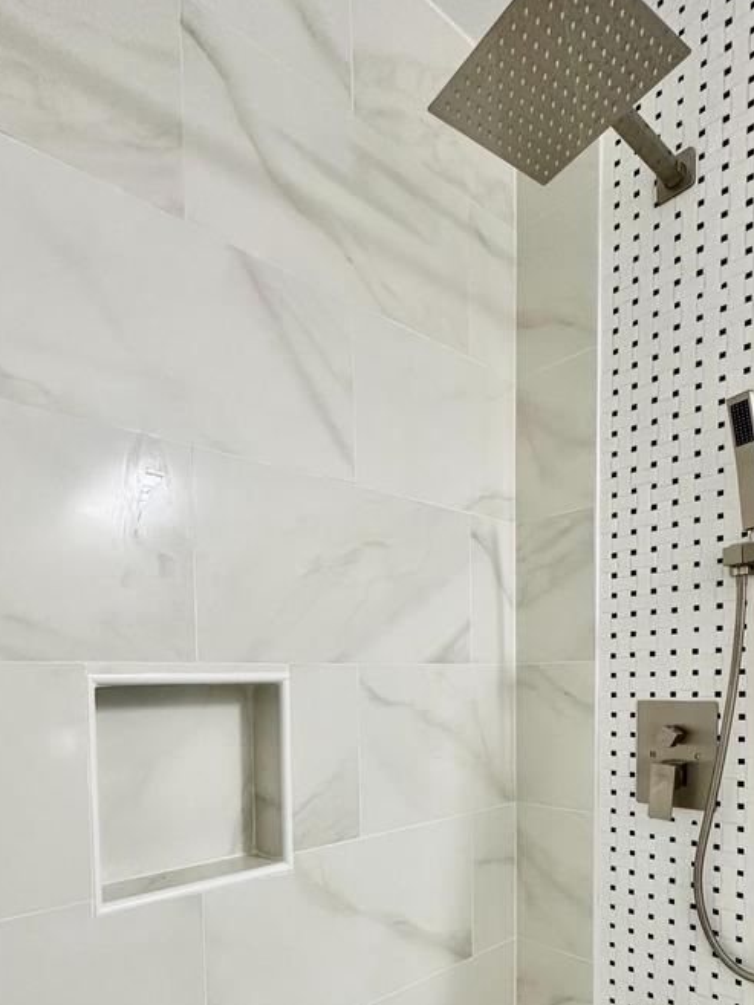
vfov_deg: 70.4
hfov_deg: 58.9
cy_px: 716
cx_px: 364
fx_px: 668
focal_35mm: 23
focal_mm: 2.22
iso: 200
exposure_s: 1/99
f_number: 2.2
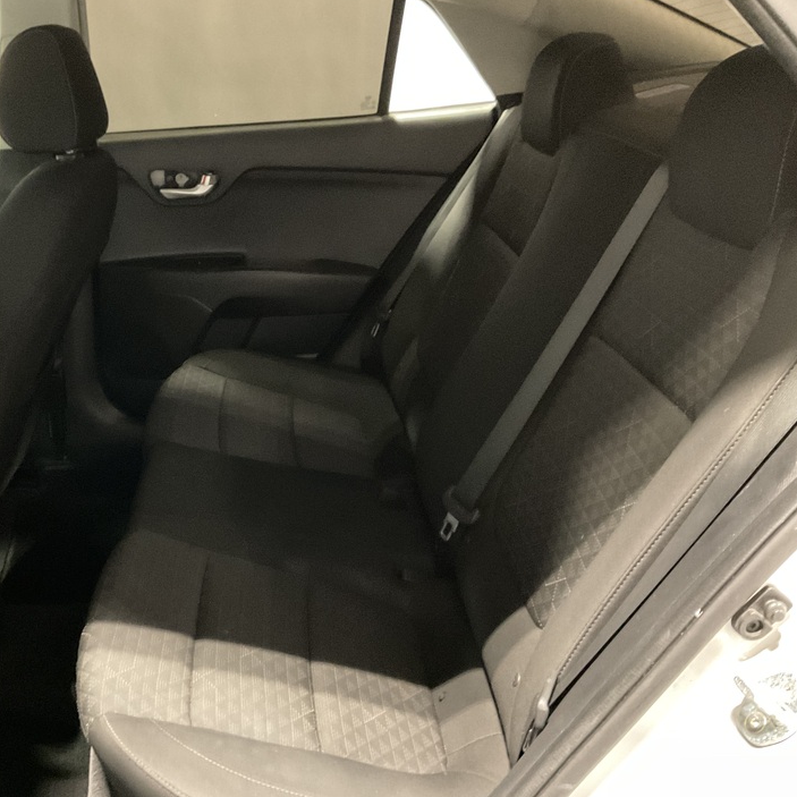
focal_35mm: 35
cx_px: 270
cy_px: 398
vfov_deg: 47.2
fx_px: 912
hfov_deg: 46.5
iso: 500
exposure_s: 1/20
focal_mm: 3
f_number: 1.8
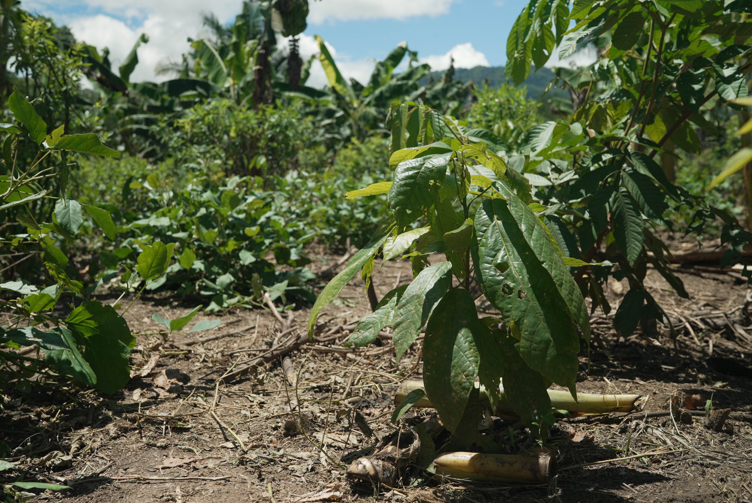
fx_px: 773
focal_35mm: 37
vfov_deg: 36.0
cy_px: 243
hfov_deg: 51.9
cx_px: 363
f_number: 4.5
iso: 400
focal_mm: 35
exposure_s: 1/200
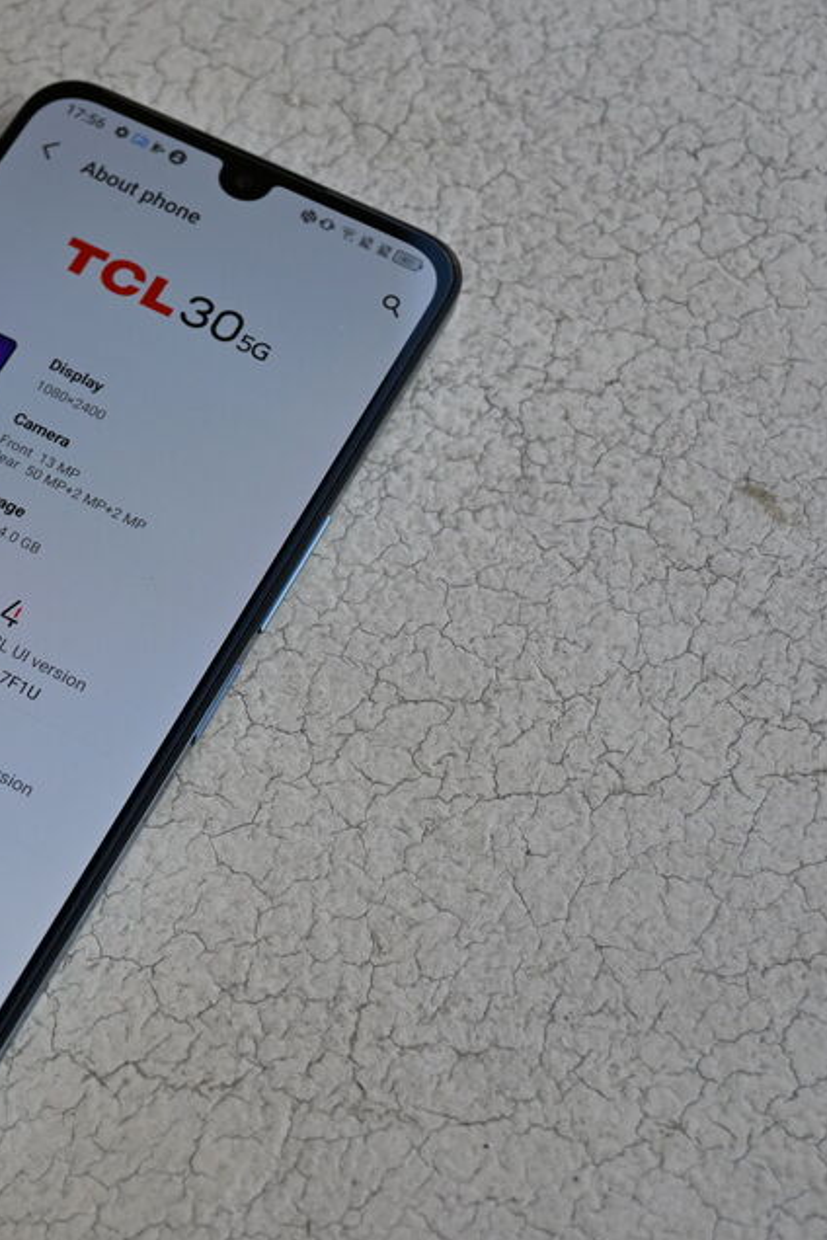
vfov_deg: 26.3
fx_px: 2653
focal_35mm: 77
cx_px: 32
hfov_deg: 17.4
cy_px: 622
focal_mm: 34
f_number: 5
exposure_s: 1/250
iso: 320
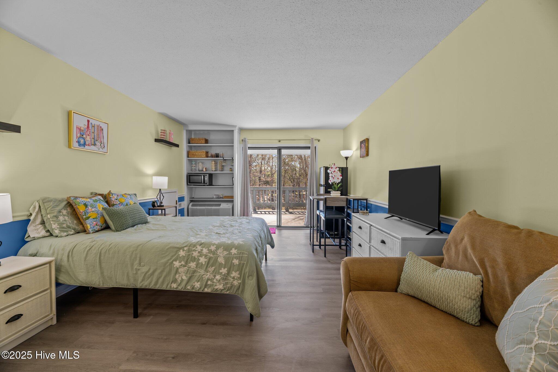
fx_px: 217
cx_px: 279
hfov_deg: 104.3
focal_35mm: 14
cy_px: 186
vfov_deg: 81.2
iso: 250
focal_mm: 14
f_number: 10
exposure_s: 1/2.5
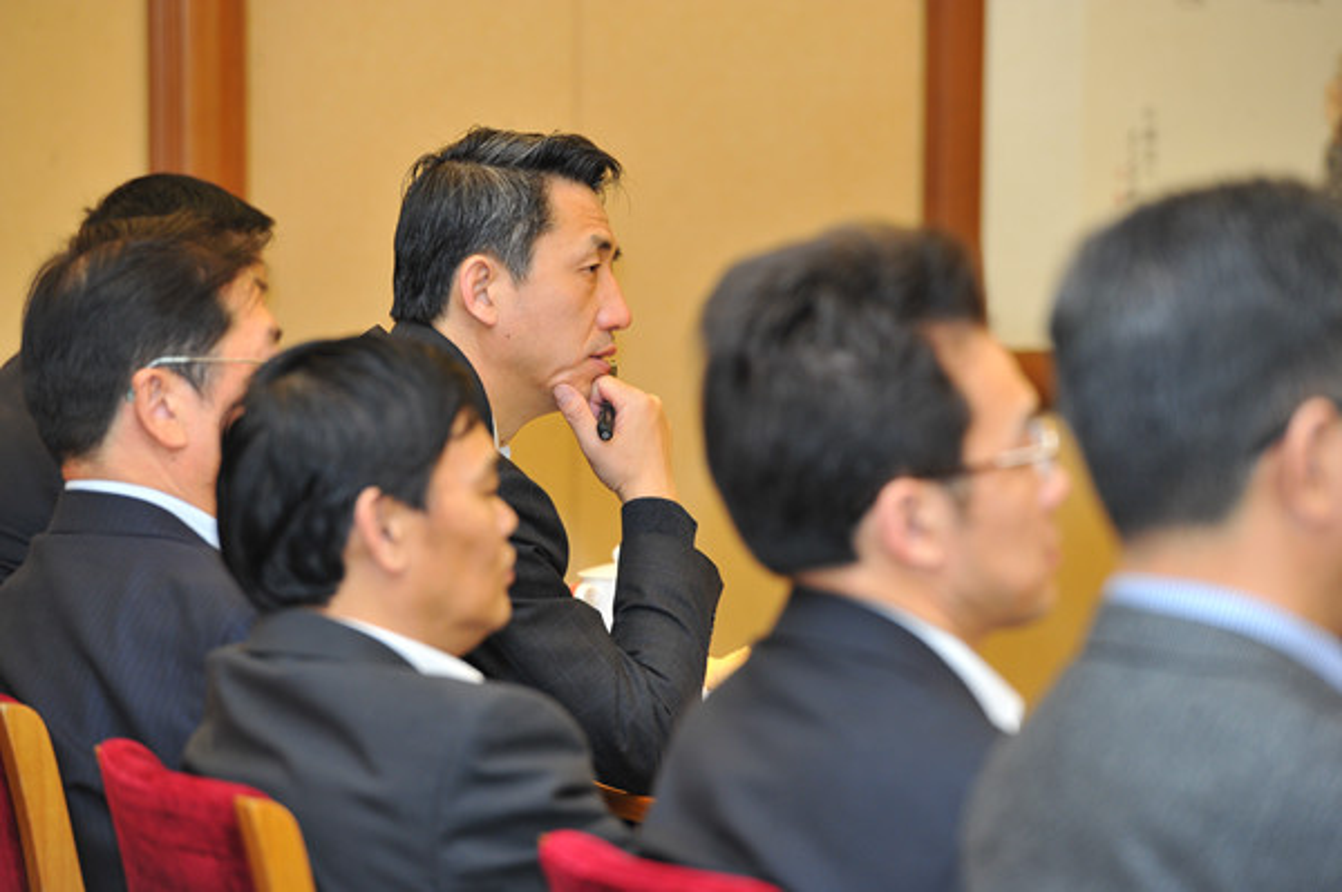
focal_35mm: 200
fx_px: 7449
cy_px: 446
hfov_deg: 10.3
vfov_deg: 6.9
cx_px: 671
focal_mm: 200
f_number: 5
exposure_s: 1/125
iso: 1250
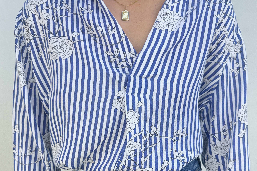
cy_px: 136
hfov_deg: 53.1
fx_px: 257
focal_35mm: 36
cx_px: 129
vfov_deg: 35.7
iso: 80
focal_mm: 6.86
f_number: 1.78
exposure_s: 1/516
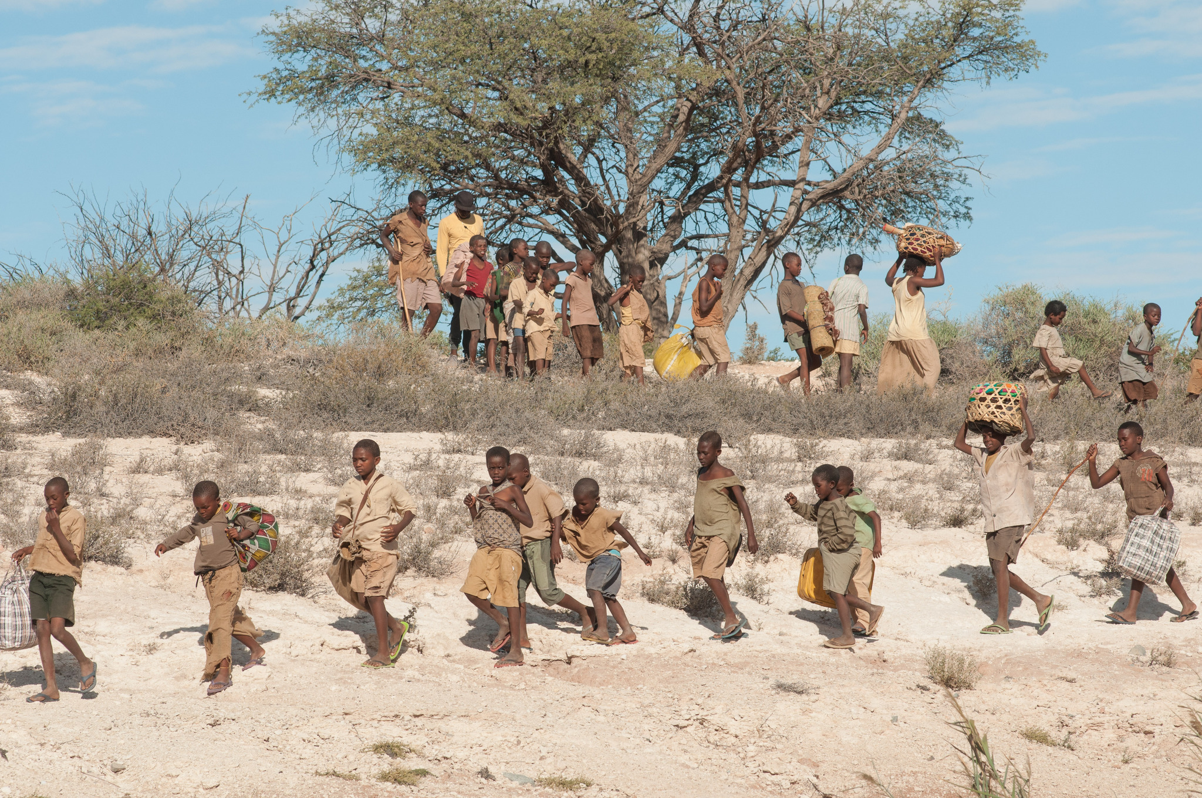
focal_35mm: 232
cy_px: 399
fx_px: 7753
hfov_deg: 8.9
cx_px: 601
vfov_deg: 5.9
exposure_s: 1/500
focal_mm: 155
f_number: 9
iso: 250
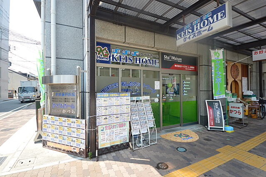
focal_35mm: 16
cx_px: 133
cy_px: 88
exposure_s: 1/250
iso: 400
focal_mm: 10.5
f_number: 8
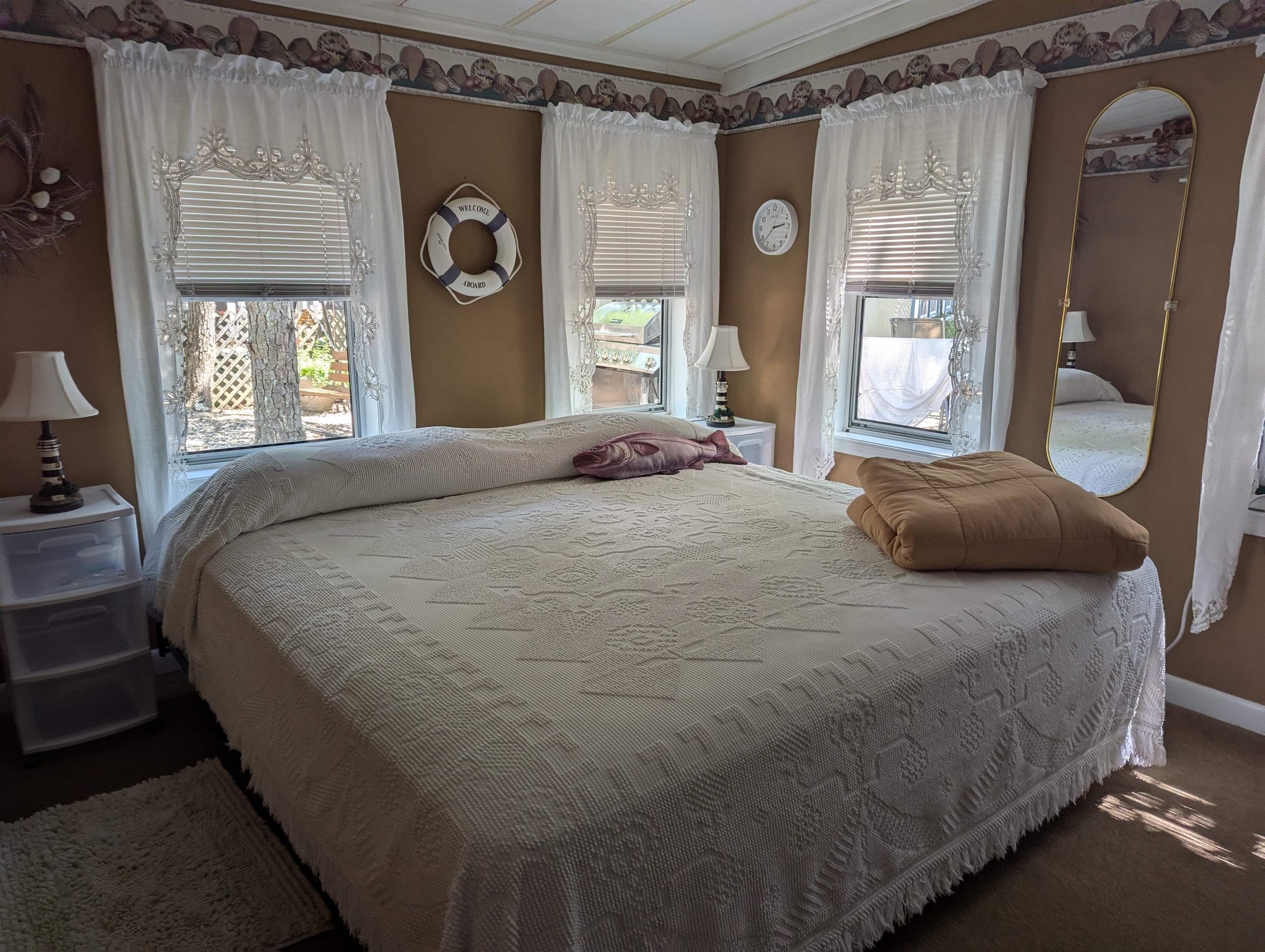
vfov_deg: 56.9
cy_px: 476
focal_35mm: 24
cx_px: 632
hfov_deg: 71.5
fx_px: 878
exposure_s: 1/124
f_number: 1.85
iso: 37
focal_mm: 6.81
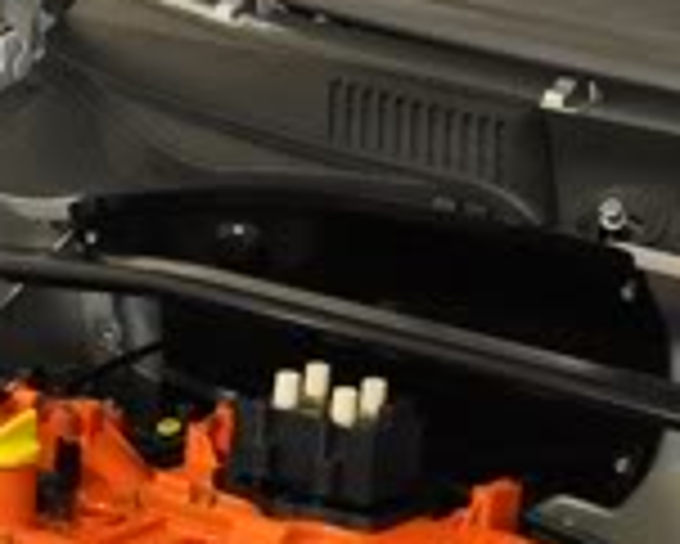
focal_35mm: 131
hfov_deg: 14.6
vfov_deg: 11.7
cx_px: 540
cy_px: 564
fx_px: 2638
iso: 720
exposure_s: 1/15
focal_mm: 22
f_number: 4
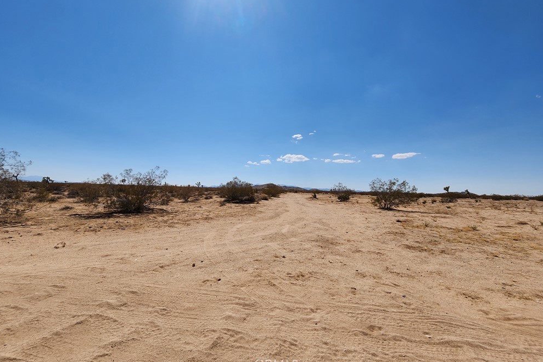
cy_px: 161
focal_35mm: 14
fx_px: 211
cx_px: 267
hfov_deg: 104.3
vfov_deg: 80.9
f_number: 2.2
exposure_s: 1/4900
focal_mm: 2.2
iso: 50
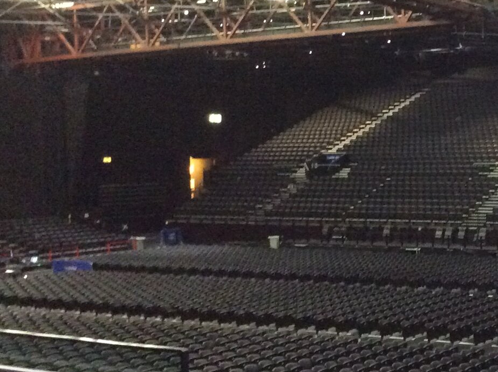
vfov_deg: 20.7
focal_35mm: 71
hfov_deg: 25.8
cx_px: 517
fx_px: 1020
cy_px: 194
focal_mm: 3.3
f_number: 2.4
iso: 500
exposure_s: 1/17
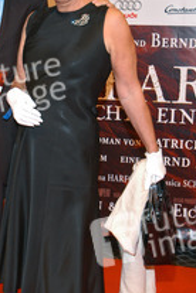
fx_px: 710
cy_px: 163
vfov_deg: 23.4
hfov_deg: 15.6
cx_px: 34
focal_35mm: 87
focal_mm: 30
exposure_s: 1/100
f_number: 5.6
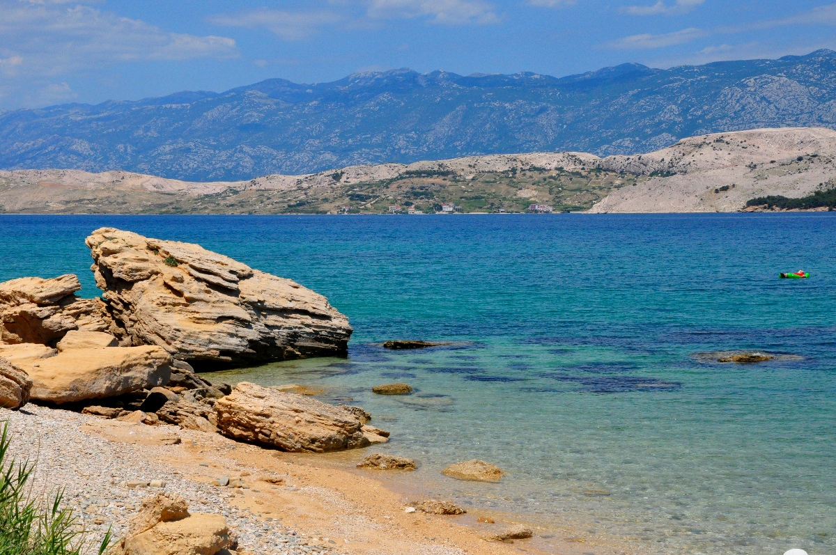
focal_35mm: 68
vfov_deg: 20.1
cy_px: 278
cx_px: 418
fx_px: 1566
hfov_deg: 29.9
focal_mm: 45
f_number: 14
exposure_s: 1/1600
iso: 1250
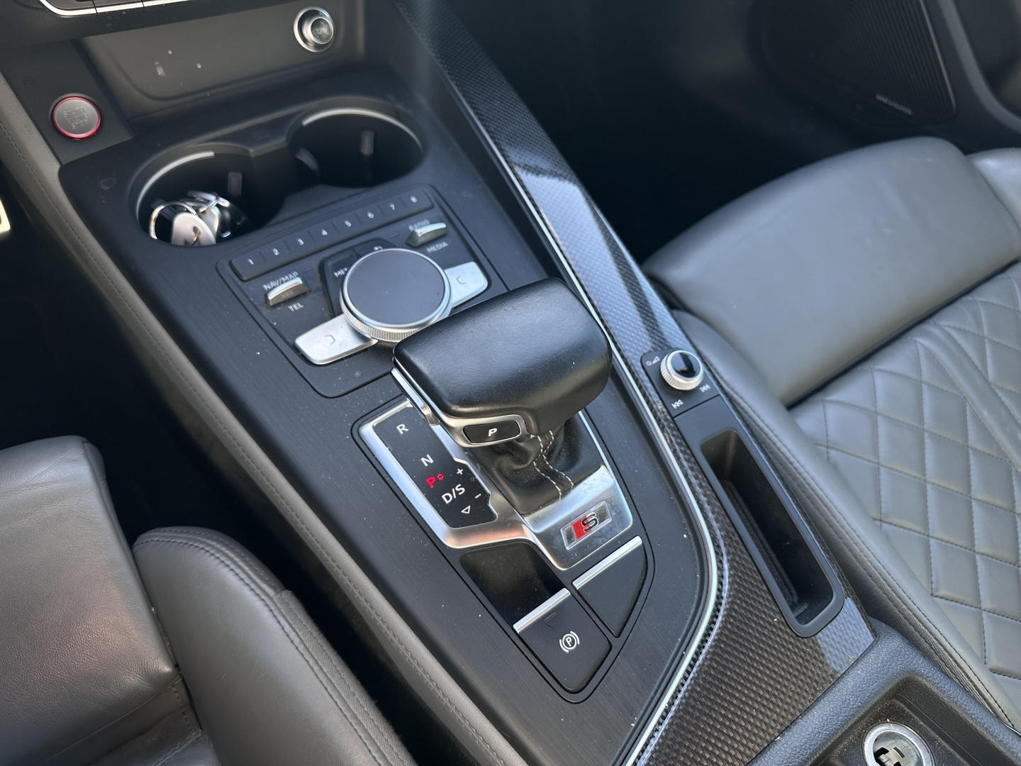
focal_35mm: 24
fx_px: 708
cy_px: 383
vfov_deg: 56.8
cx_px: 510
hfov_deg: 71.6
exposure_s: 1/134
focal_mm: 6.86
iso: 64
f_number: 1.78
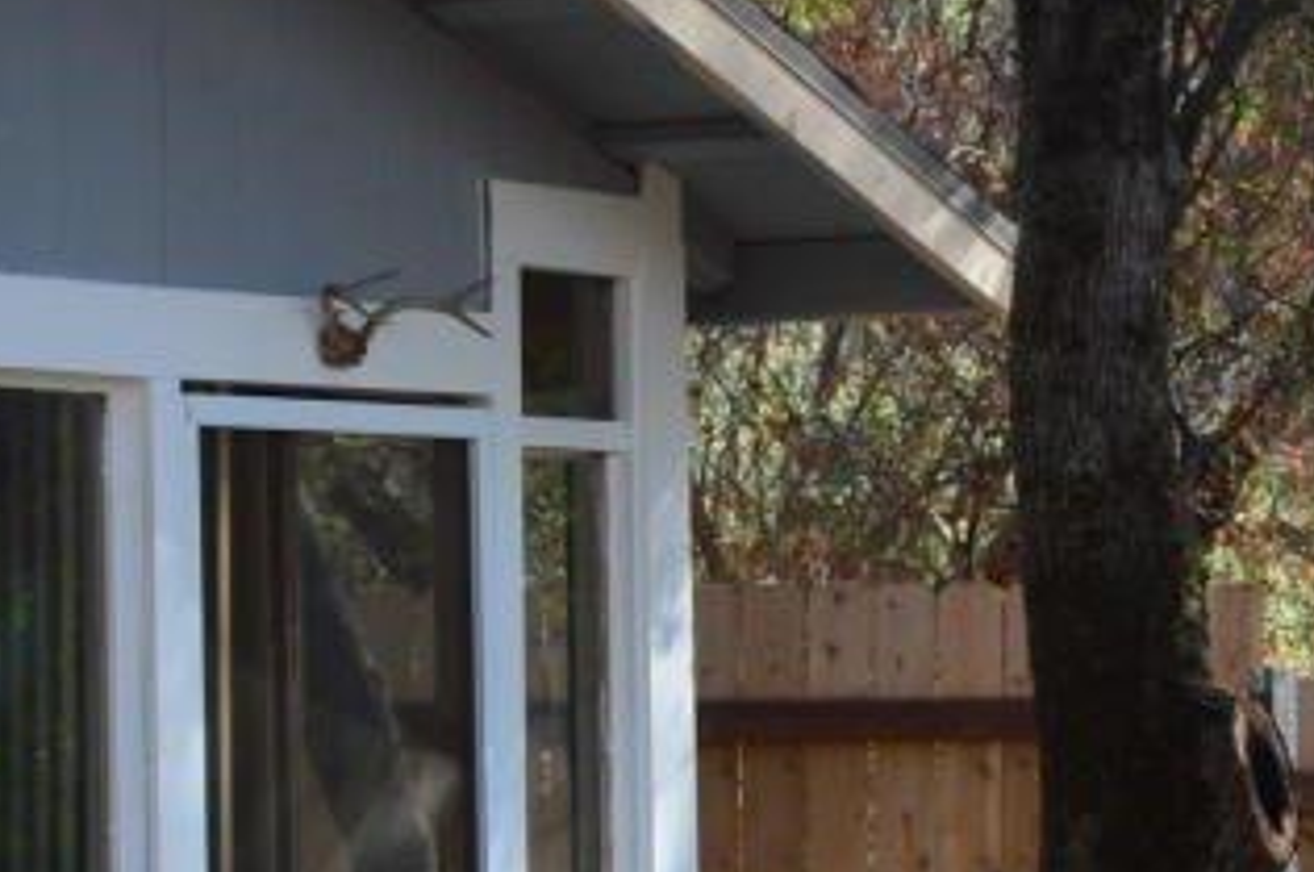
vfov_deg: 8.9
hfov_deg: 12.8
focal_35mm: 154
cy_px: 647
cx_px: -561
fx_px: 5612
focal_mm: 28
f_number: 10
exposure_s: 1/200
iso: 400
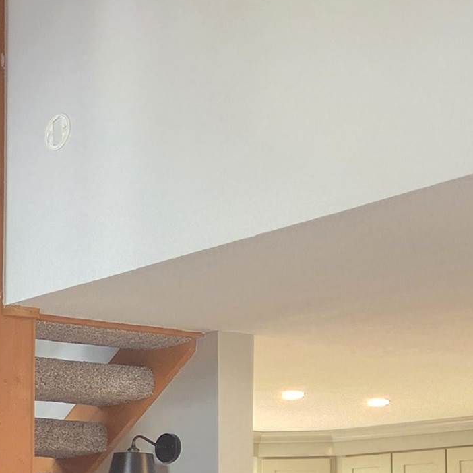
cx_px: -398
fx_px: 1376
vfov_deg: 18.9
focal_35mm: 89
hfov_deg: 16.2
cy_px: 480
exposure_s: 1/120
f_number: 1.8
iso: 1000
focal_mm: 5.4
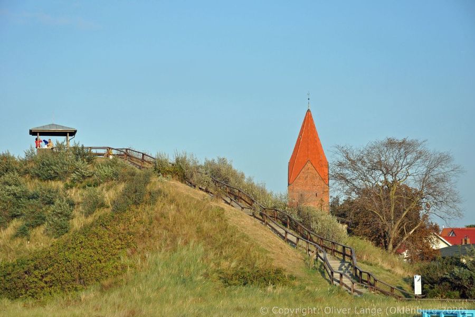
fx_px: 1286
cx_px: 238
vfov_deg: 14.0
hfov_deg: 20.9
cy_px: 158
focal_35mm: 98
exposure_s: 1/100
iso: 200
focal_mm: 65
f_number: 8
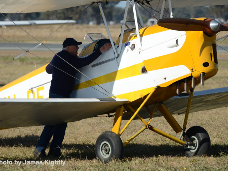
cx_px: 119
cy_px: 86
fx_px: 2483
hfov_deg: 5.3
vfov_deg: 3.9
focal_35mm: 377
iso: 100
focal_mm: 230
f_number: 5.6
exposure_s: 1/500
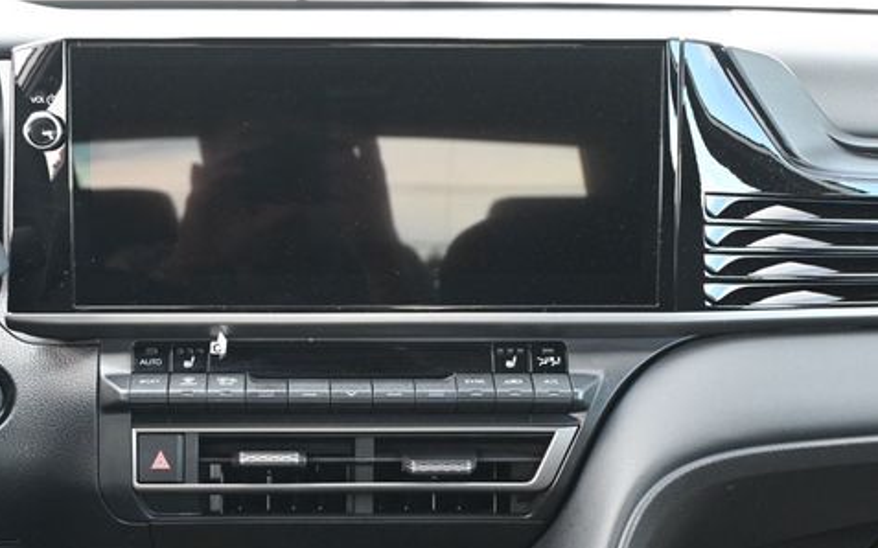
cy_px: 364
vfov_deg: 18.1
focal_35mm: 72
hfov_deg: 28.6
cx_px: 341
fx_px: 1715
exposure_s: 1/125
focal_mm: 35
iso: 2200
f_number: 5.3
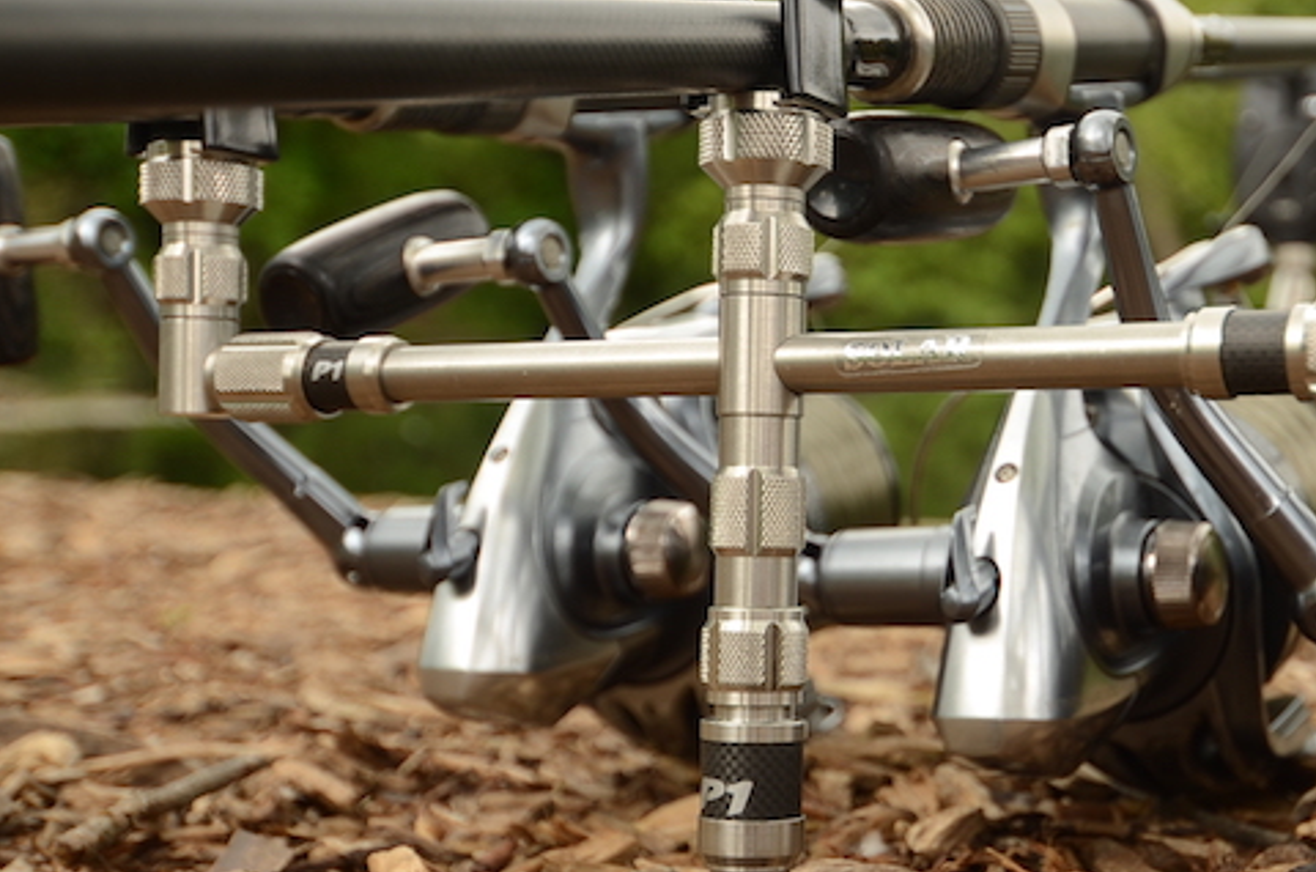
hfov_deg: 32.9
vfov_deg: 22.5
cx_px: 954
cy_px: 469
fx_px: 2189
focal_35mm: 60
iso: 100
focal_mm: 24
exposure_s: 1/100
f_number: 4.5
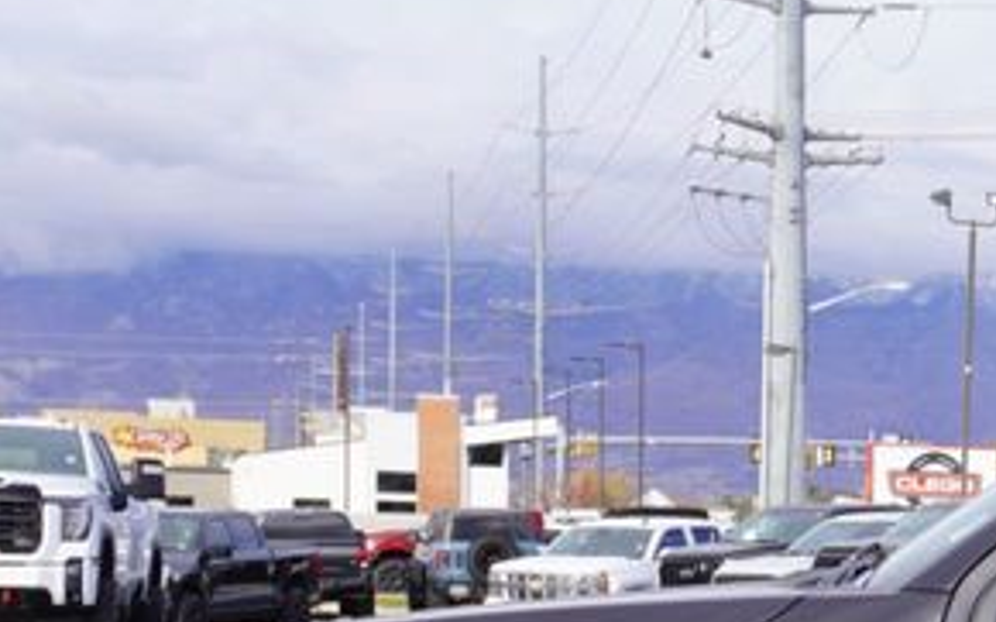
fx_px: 3956
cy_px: 900
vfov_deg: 8.8
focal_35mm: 146
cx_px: 1697
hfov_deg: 13.2
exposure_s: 1/100
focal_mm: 27
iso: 100
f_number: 7.1
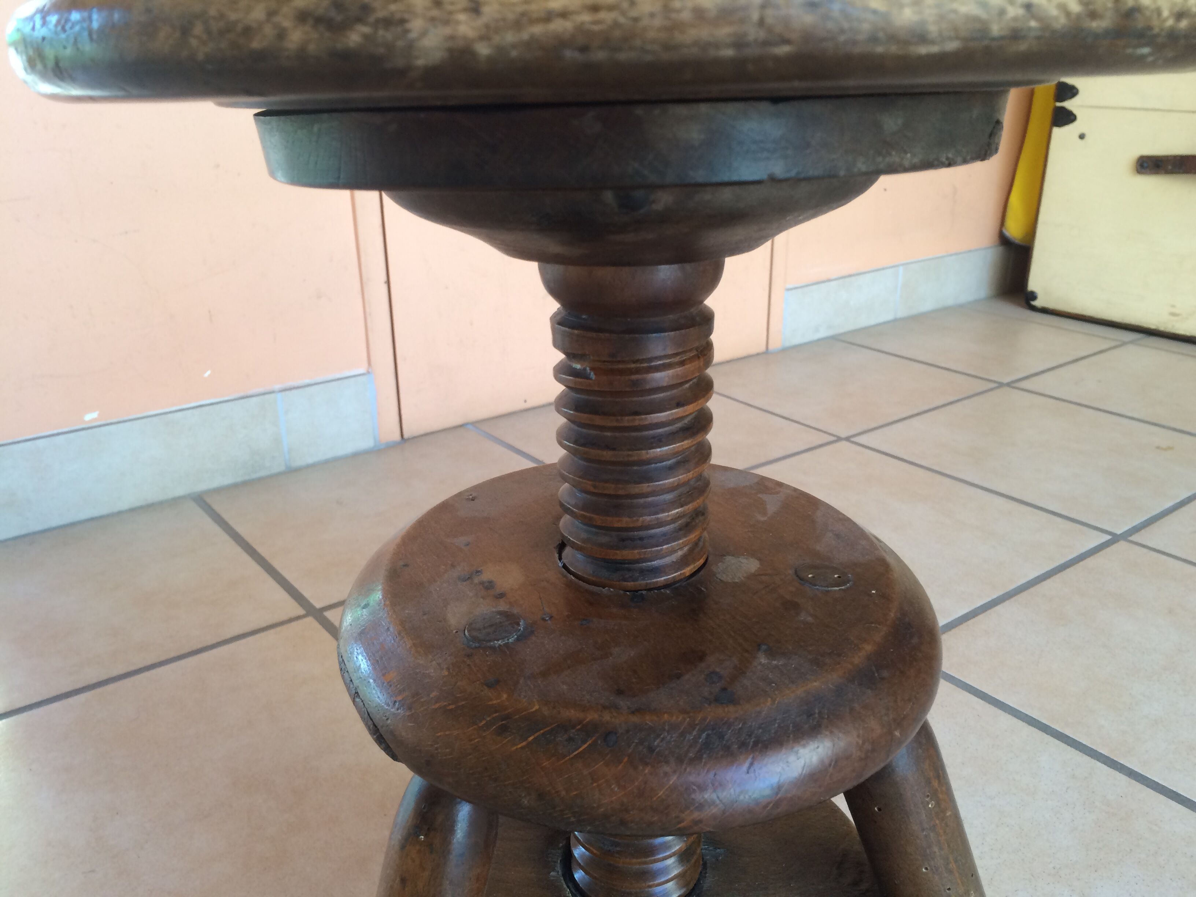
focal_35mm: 29
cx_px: 598
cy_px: 448
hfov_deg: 61.7
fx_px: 1002
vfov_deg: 48.2
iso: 40
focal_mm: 4.15
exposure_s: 1/33
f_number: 2.2
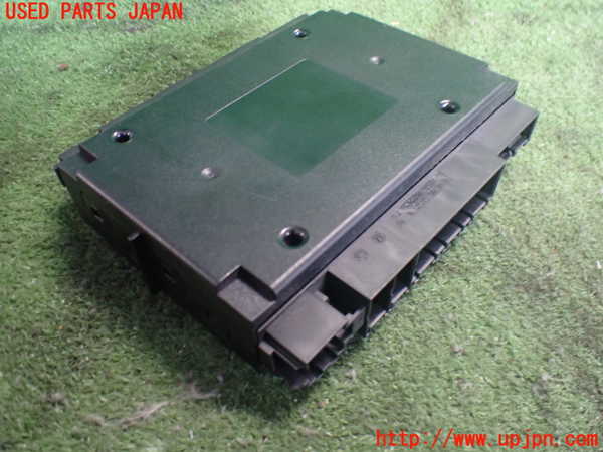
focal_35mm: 30
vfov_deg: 46.8
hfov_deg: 60.0
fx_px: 523
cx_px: 302
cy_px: 226
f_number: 2.3
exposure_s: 1/30
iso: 800
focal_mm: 5.4
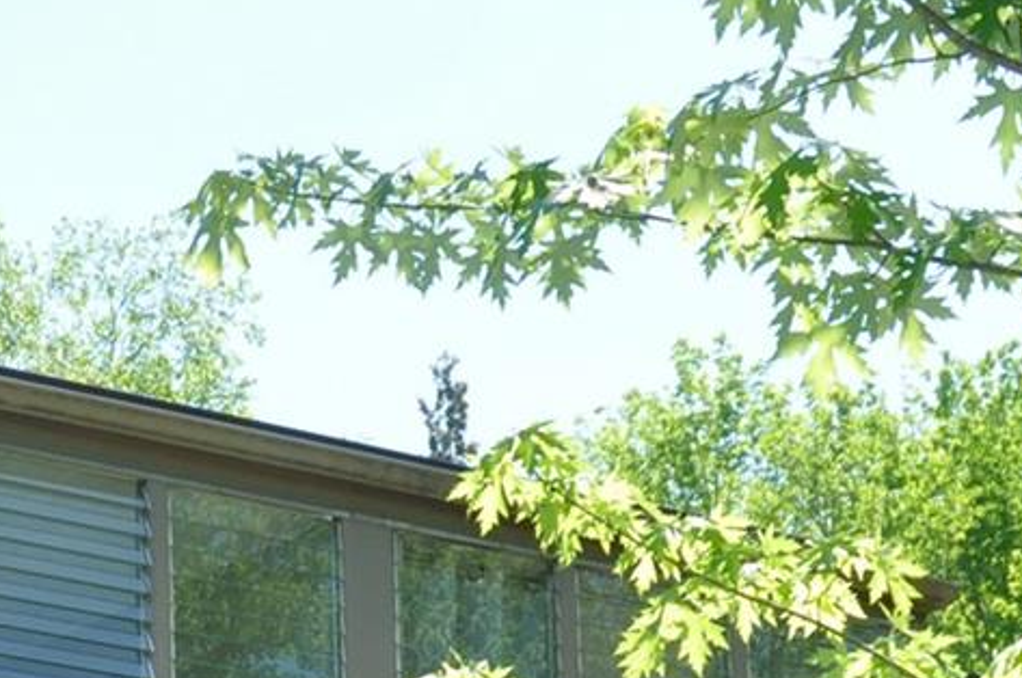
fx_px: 4054
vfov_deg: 9.1
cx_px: -121
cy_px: 1274
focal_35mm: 143
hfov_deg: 14.0
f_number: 7.1
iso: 200
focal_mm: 22
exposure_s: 1/200
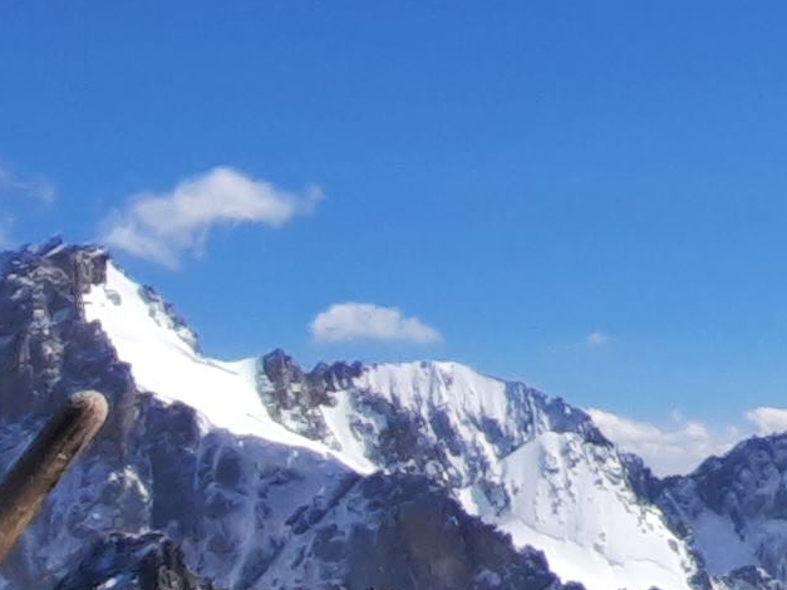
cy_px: -285
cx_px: 1671
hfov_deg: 16.4
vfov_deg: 16.3
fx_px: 1887
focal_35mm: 83
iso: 40
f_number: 2.2
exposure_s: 1/2571
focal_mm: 1.74
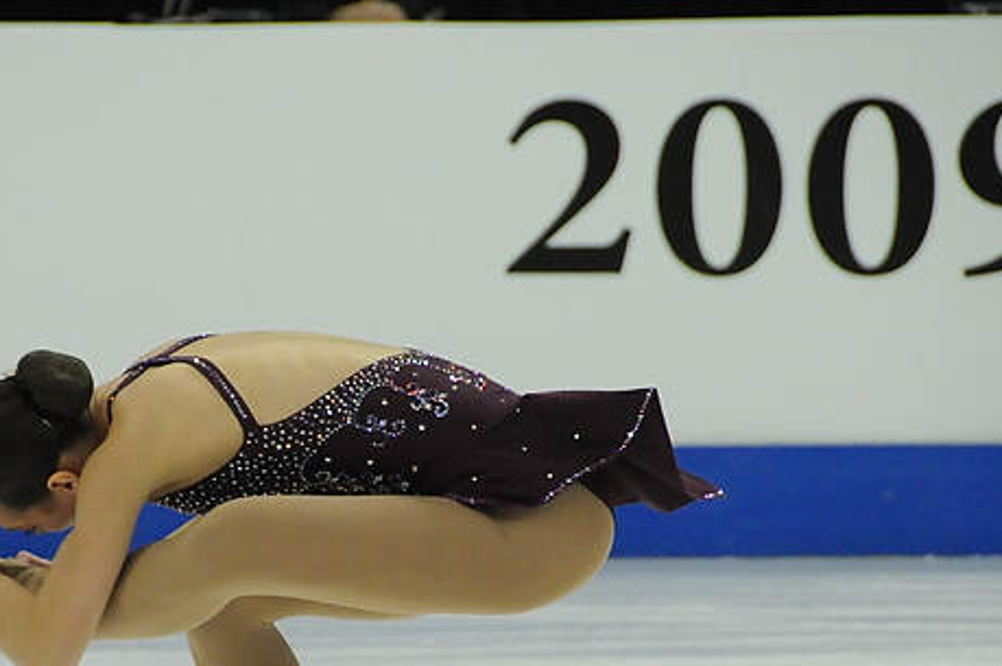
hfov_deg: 3.9
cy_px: 564
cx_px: 347
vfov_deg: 2.6
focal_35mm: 523
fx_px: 14541
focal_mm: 200
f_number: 5.6
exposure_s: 1/1000
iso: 3200
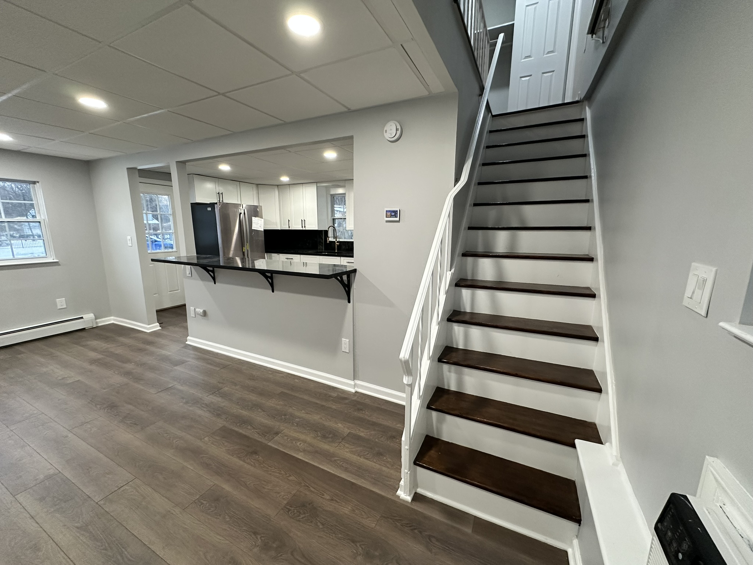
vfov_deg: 85.7
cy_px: 282
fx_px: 305
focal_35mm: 14
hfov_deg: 102.1
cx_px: 376
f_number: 2.2
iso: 160
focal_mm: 2.22
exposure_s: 1/60
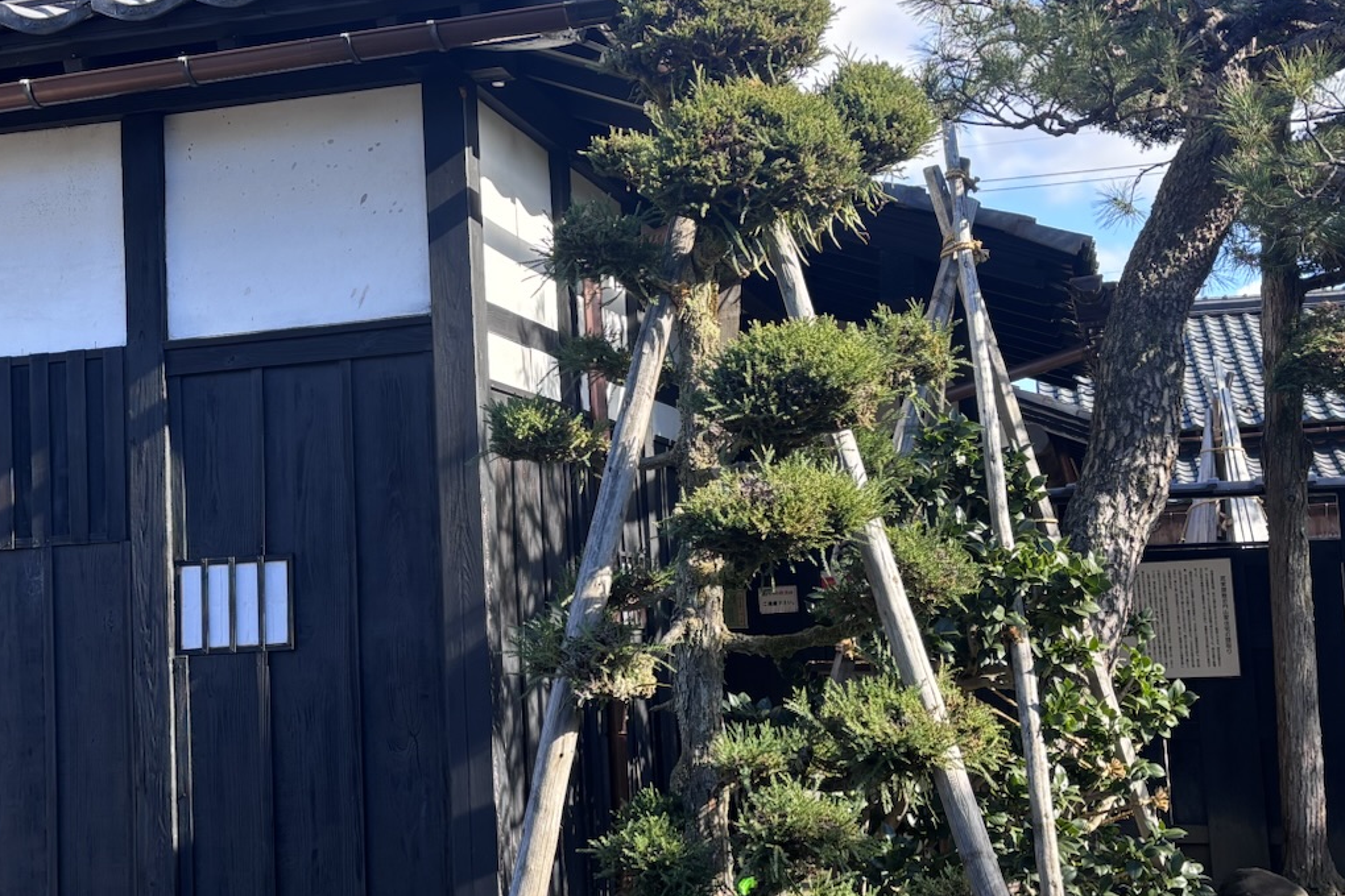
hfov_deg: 37.3
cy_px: 391
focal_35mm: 53
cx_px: 523
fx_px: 1980
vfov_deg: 25.5
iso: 50
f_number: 1.6
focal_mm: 5.96
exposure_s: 1/498
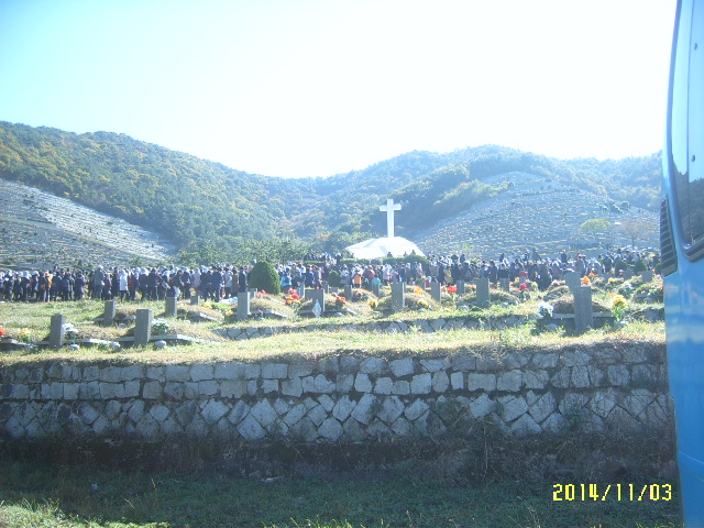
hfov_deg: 52.6
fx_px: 712
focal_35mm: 35
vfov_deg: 40.7
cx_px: 352
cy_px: 264
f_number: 2.8
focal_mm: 5.8
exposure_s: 1/250
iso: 50
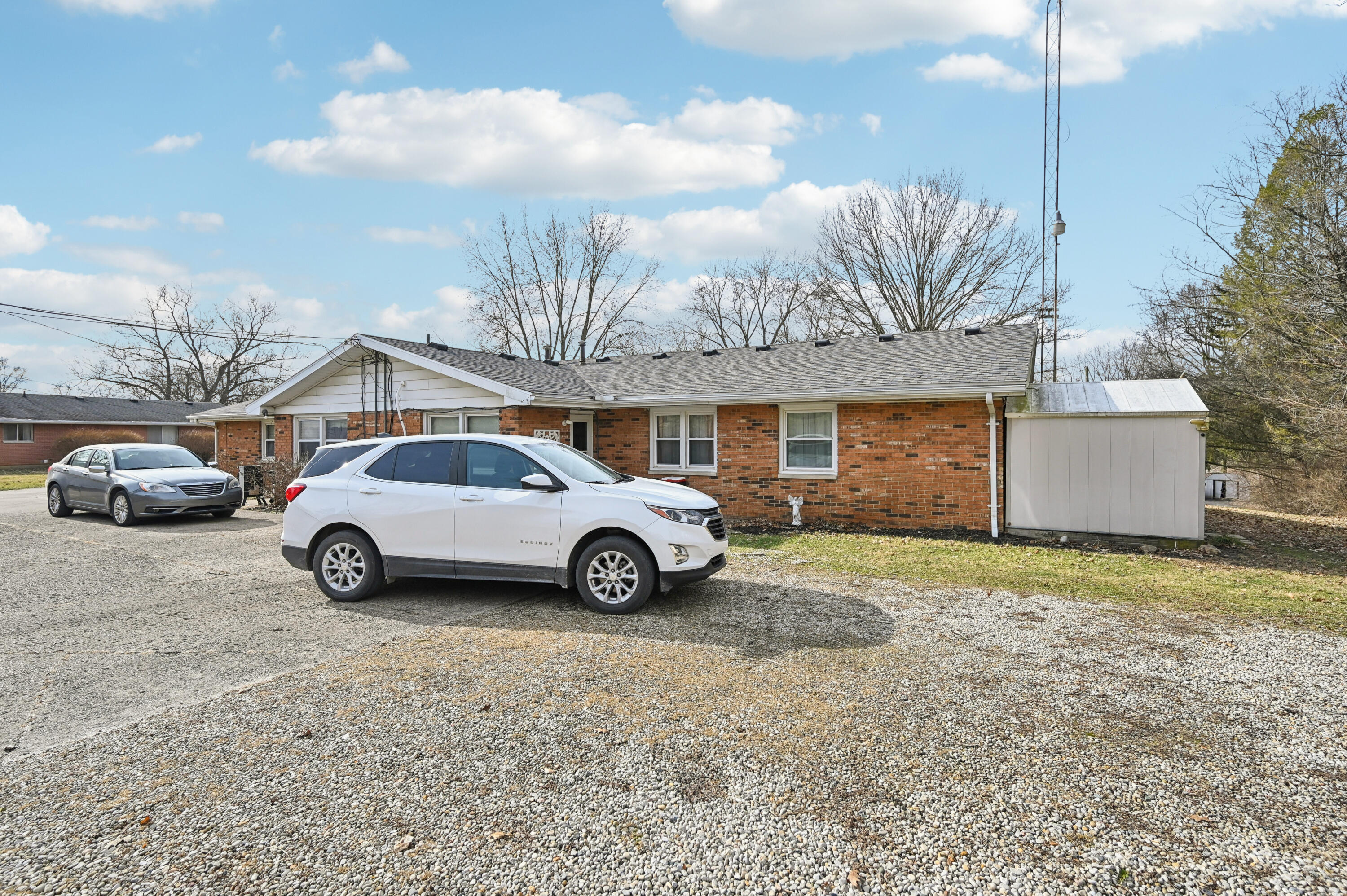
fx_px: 636
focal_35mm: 17
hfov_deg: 93.3
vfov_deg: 70.4
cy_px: 448
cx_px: 674
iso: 400
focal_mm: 17
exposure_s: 1/2000
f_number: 4
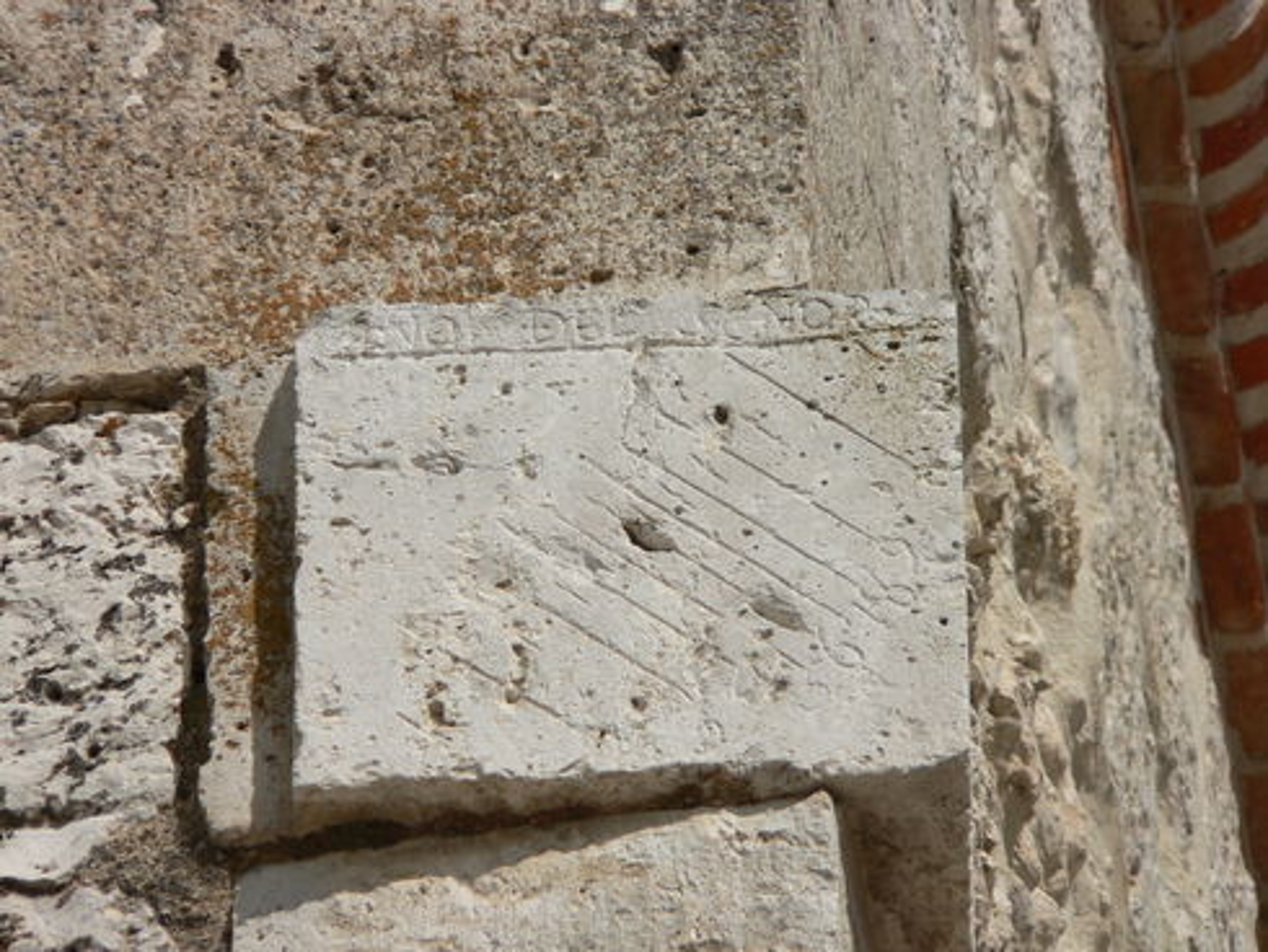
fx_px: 15392
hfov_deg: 4.7
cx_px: 634
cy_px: 476
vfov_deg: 3.5
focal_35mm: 420
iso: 64
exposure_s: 1/800
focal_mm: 72
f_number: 6.3
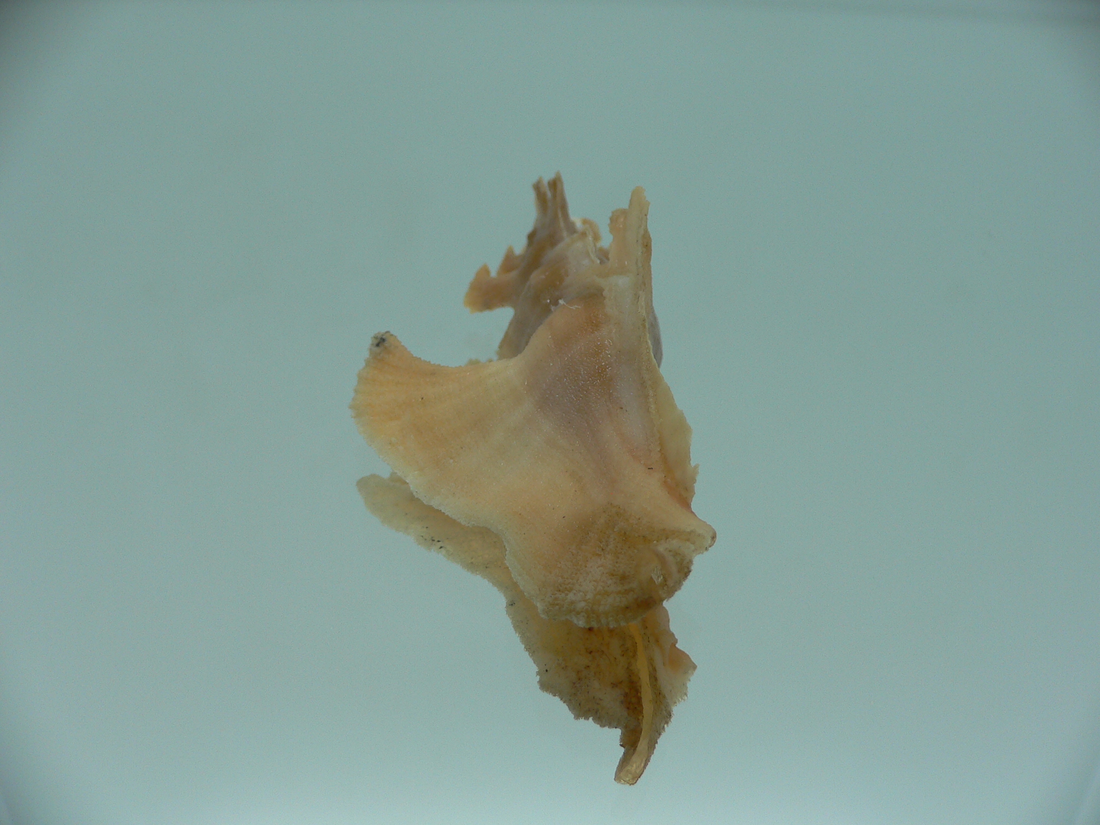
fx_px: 1112
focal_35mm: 35
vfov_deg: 40.7
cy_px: 412
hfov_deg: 52.6
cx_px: 550
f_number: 2.8
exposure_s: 1/60
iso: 80
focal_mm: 4.6
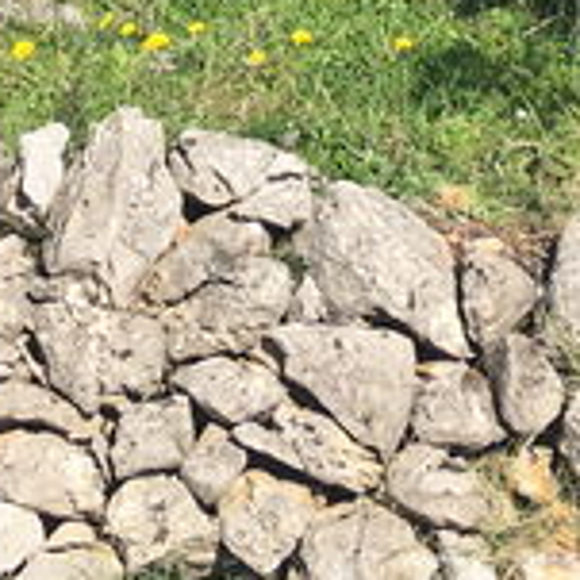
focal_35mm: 130
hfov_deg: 13.4
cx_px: 188
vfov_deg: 11.7
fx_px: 2464
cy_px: -665
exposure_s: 1/1183
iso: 25
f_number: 2.2
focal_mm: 4.15
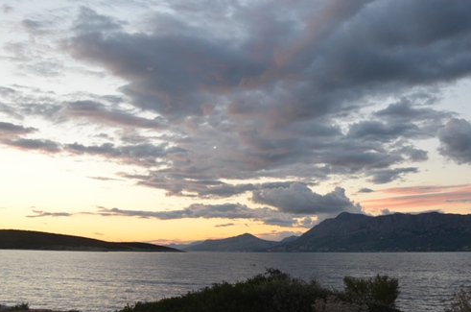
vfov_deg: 30.2
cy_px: 108
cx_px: 319
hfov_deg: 43.9
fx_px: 574
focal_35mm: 44
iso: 400
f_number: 8
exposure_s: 1/20
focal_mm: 18
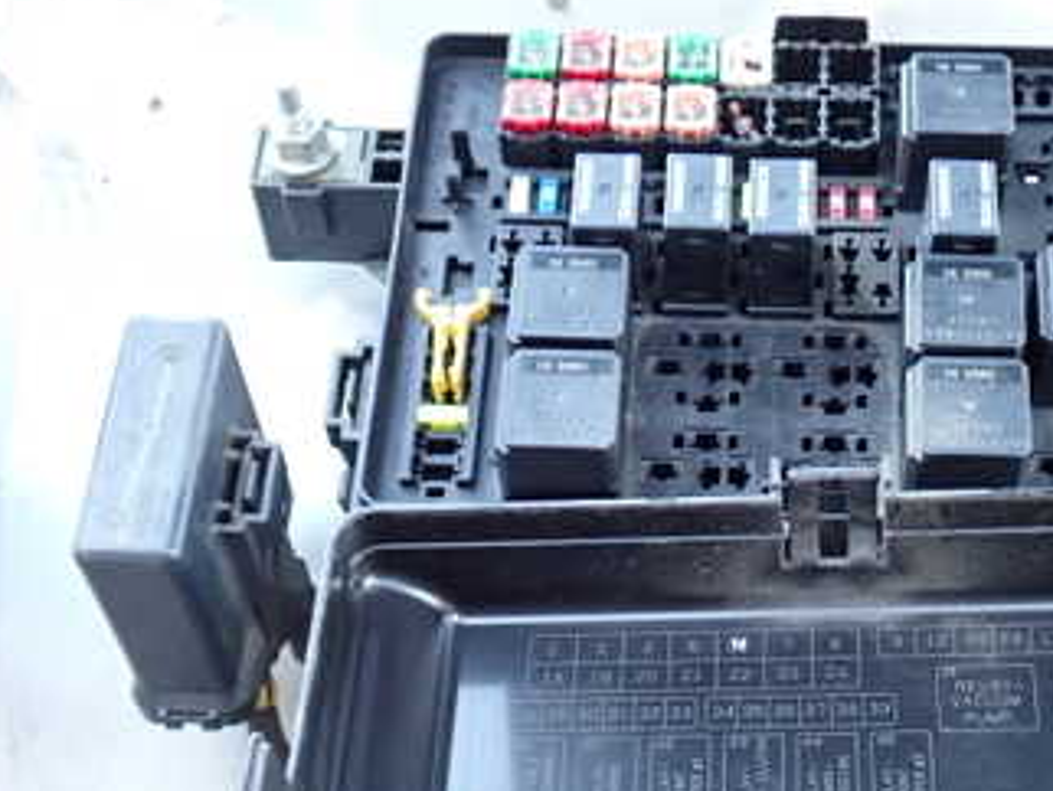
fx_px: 2040
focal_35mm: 67
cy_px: 605
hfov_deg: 28.7
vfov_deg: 21.7
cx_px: 733
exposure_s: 1/40
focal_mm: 6.37
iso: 320
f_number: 2.5
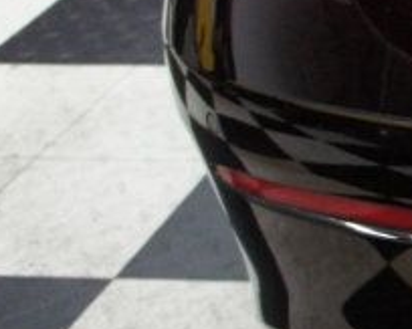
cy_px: -53
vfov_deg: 11.9
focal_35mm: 127
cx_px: 1024
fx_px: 1548
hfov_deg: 11.9
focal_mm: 18
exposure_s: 1/125
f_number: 3.5
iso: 1600
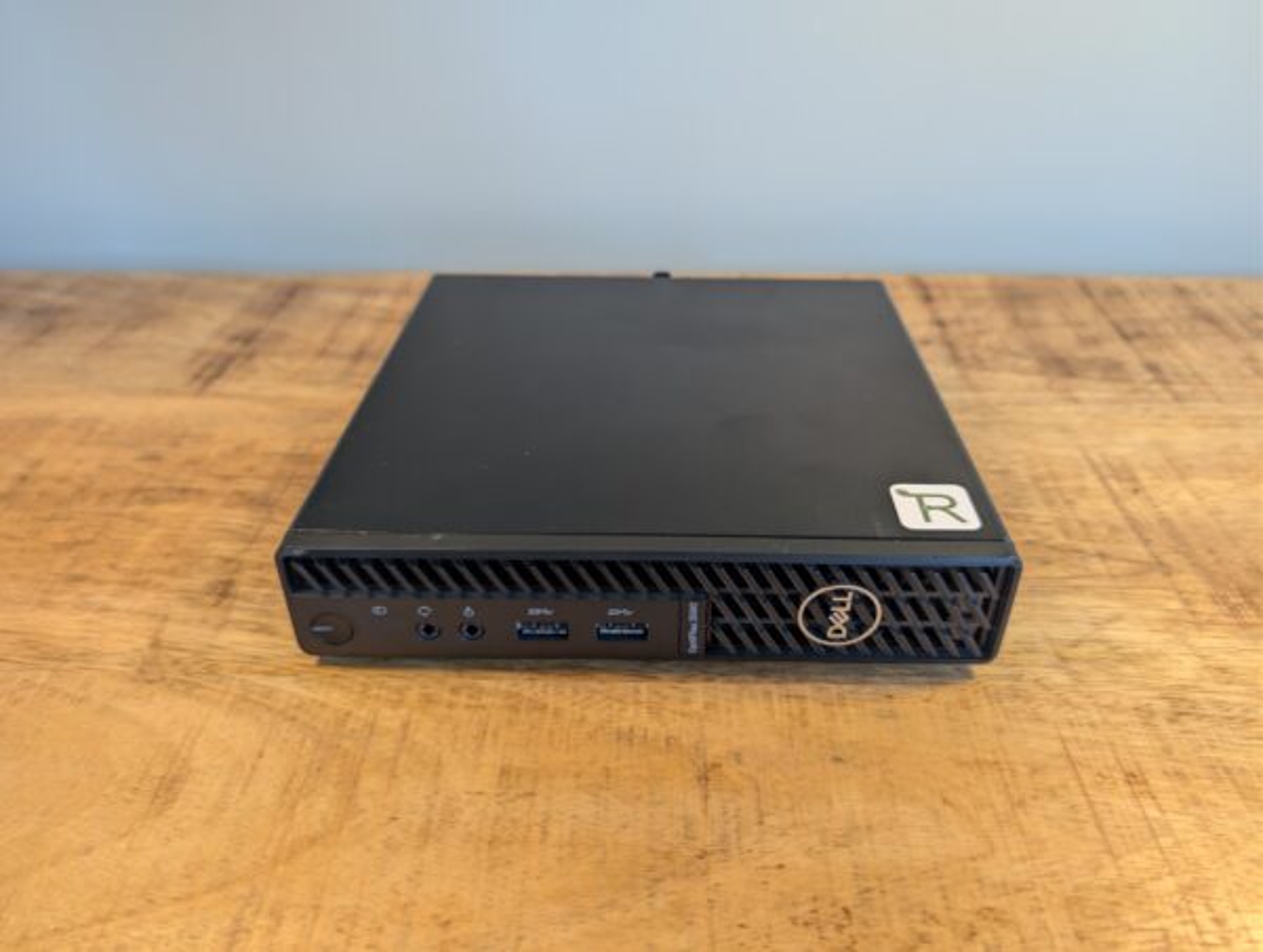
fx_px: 877
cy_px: 476
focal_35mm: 24
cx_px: 632
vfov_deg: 57.0
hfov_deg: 71.5
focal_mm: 6.9
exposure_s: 1/100
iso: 93
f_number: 1.68
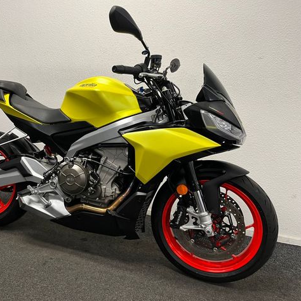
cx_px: 105
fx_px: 305
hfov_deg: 51.7
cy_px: 151
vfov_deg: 52.5
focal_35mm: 31
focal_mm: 5.1
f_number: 1.6
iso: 80
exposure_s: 1/50
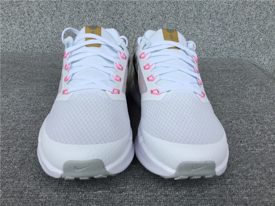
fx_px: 246
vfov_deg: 45.4
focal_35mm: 31
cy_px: 103
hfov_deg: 58.4
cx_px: 138
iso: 25
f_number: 2.4
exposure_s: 1/367
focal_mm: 3.3
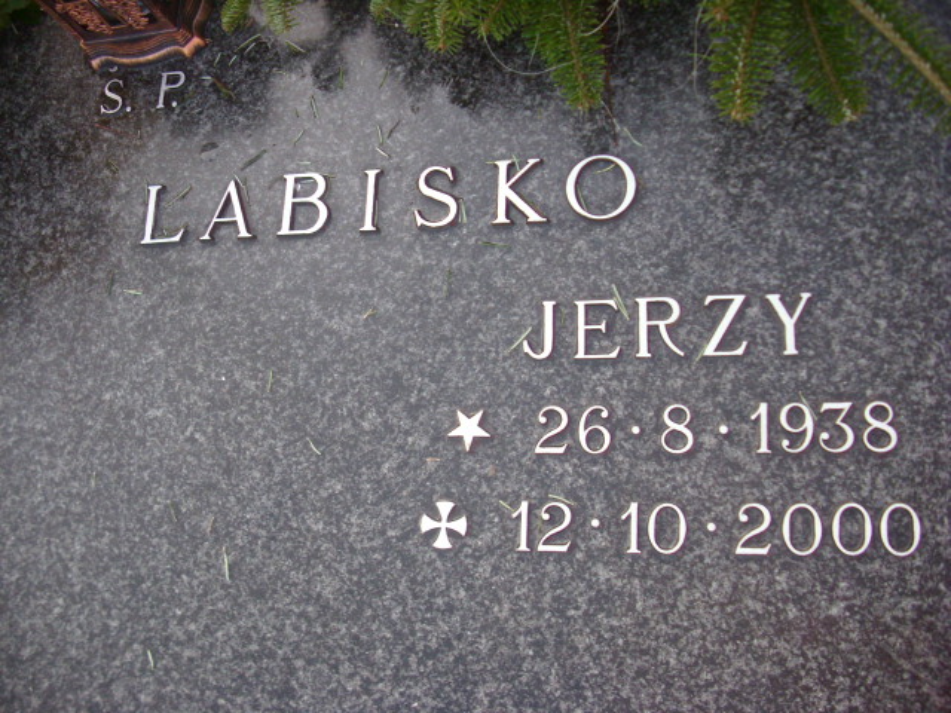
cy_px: 356
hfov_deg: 50.1
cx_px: 476
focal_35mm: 37
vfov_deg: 38.7
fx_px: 1016
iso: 200
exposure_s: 1/60
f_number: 5.6
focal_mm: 6.2
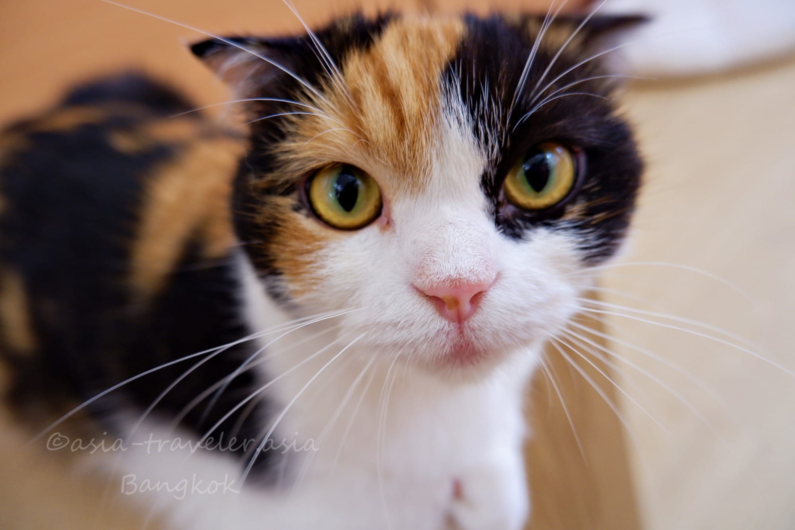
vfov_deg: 55.1
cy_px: 265
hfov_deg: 76.1
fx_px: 508
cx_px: 398
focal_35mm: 23
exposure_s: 1/25
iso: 500
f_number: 3.5
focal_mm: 15
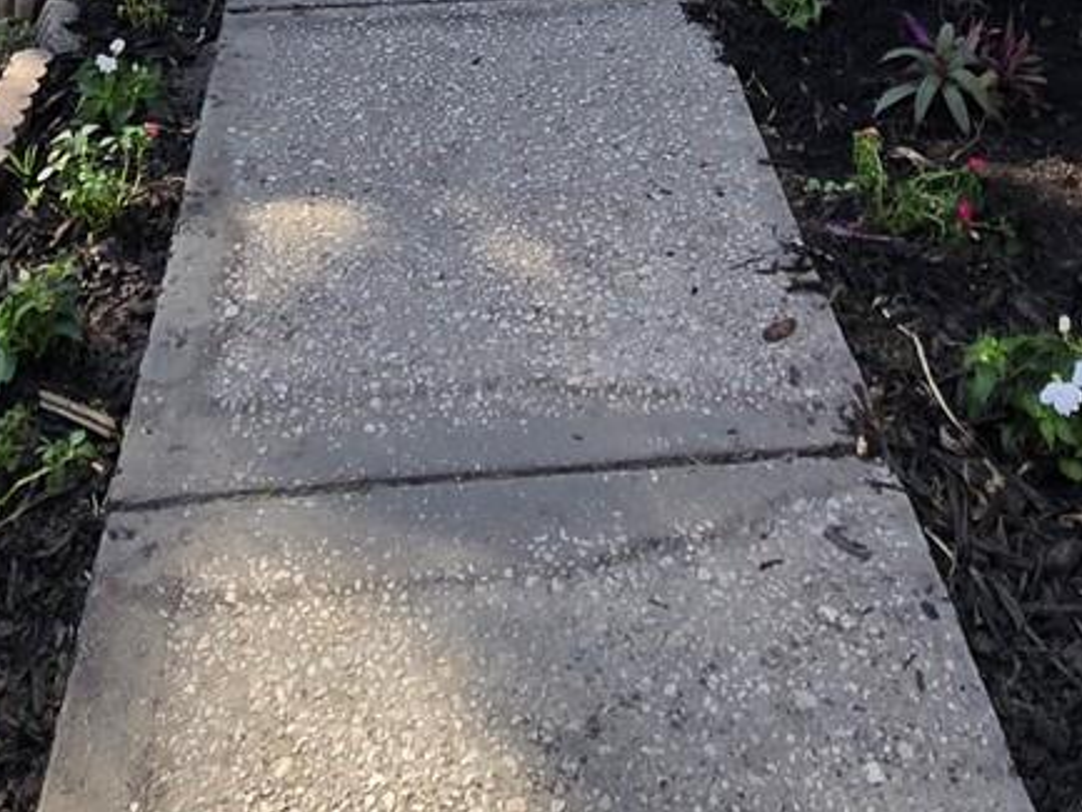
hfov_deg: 39.6
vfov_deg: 22.5
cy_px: -522
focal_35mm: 48
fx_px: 1501
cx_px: 567
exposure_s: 1/1809
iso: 50
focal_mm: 2.2
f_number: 2.2
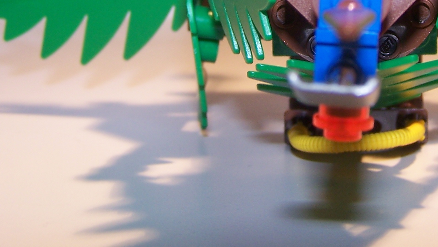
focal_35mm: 83
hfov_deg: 25.3
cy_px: -70
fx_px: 964
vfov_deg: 14.0
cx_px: 334
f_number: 2.8
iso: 80
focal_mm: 6.3
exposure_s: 1/60
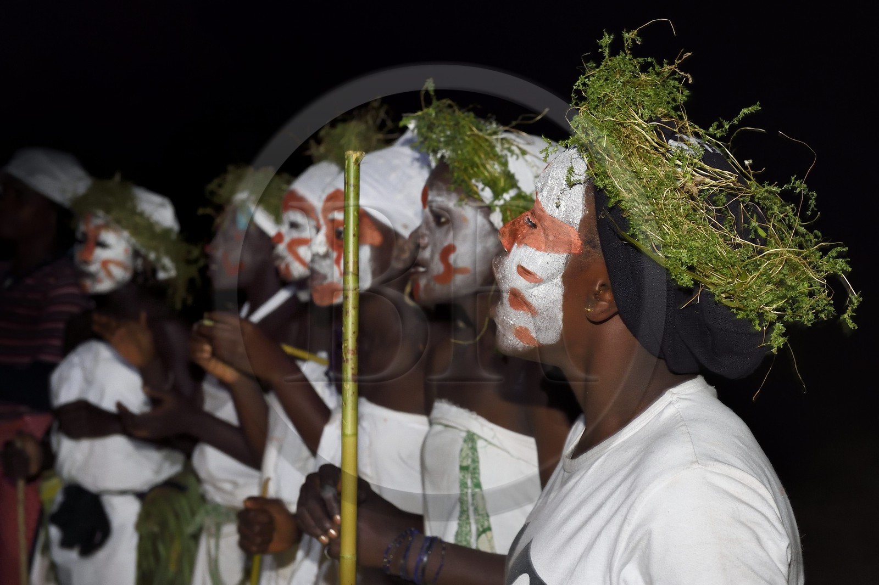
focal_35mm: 56
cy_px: 292
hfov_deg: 35.6
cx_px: 440
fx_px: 1367
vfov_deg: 24.2
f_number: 6.3
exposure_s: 1/50
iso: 3200
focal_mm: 56
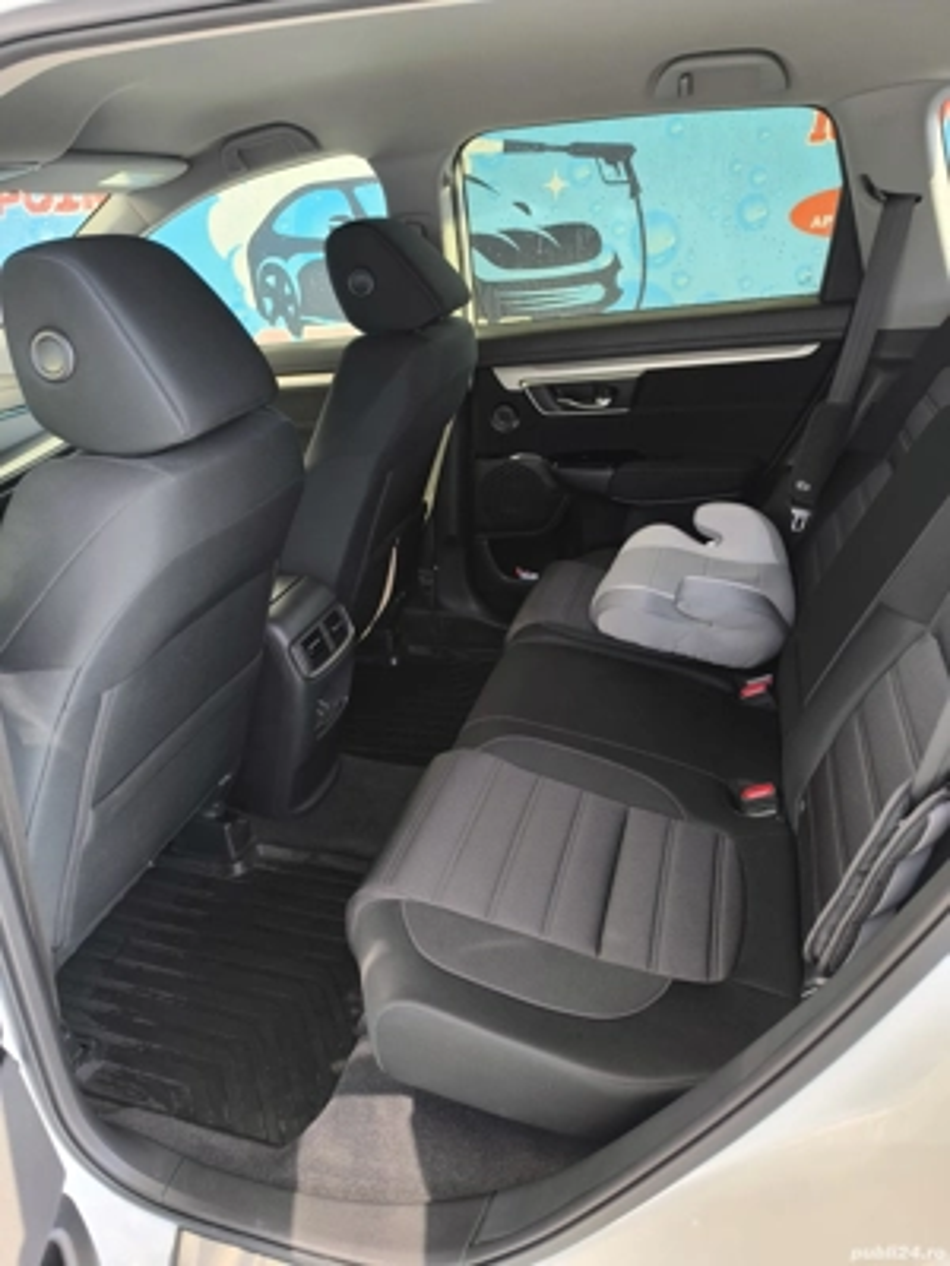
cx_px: 475
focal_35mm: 23
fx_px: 842
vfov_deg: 73.9
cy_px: 633
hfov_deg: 58.9
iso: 200
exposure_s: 1/100
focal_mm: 6.14
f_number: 1.65
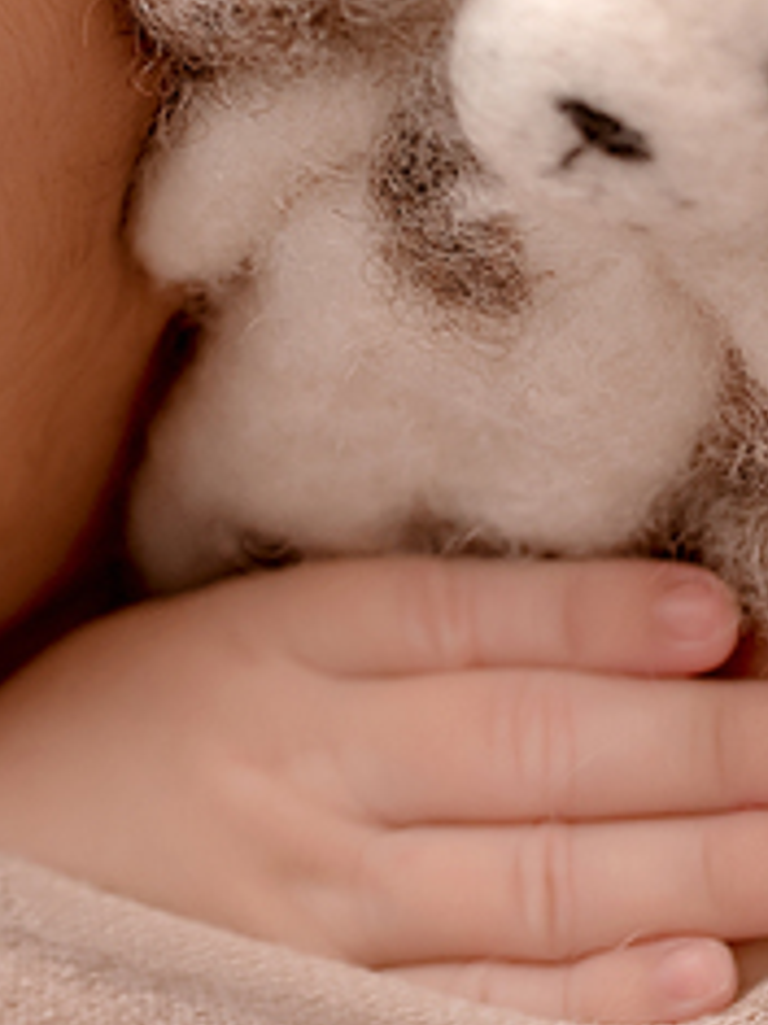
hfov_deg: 8.3
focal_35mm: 172
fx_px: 5093
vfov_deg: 11.4
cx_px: -641
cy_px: -2
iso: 125
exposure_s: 1/80
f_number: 2.8
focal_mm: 35
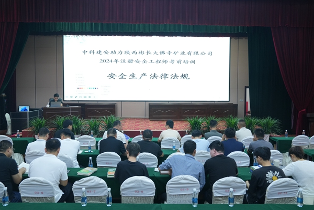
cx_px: 157
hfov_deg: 61.9
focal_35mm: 30
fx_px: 262
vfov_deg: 43.6
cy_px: 105
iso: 2500
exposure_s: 1/80
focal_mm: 30
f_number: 6.3
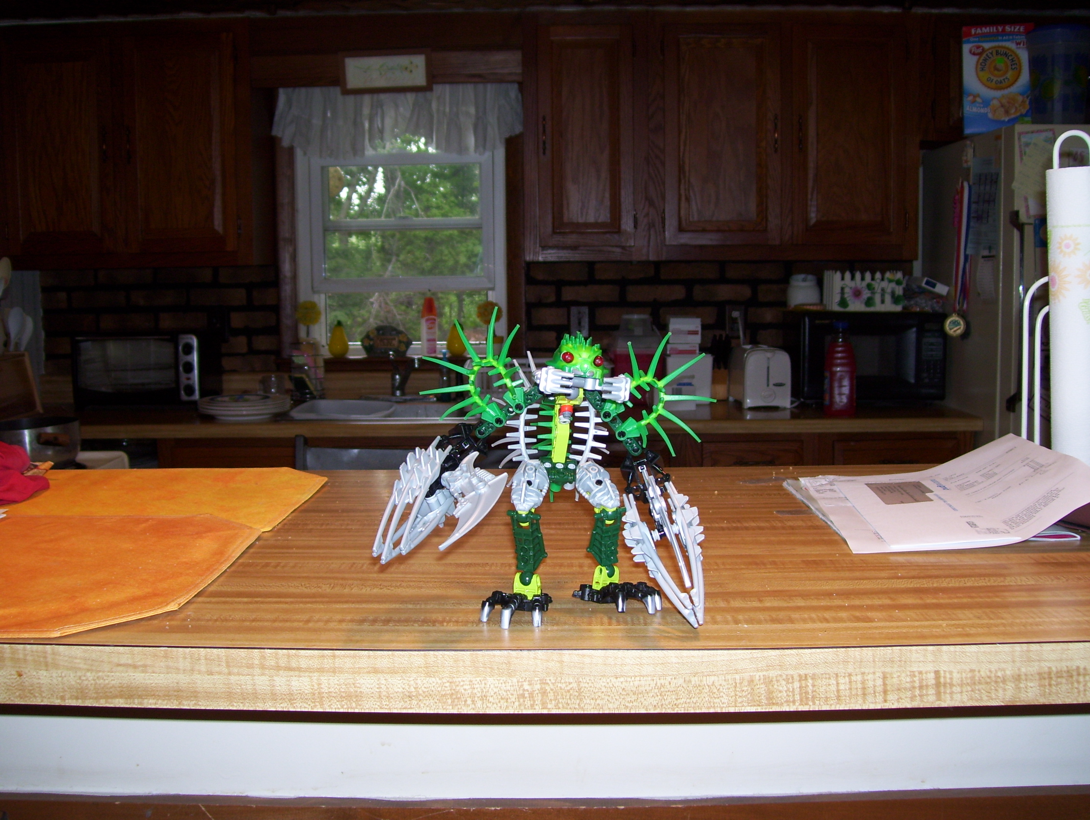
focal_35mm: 36
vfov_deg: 39.7
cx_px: 545
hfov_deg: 51.3
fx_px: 1135
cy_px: 410
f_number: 2.7
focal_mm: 6
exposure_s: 1/60
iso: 80
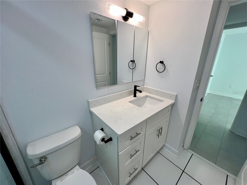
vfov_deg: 89.9
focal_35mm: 13
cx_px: 124
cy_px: 92
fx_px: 93
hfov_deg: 106.2
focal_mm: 1.57
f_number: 1.8
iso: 64
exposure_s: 1/120
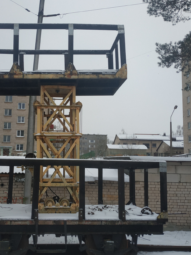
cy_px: 135
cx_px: 69
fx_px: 287
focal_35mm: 39
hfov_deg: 36.5
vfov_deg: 47.8
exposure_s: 1/358
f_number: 1.9
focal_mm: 3.94
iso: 100
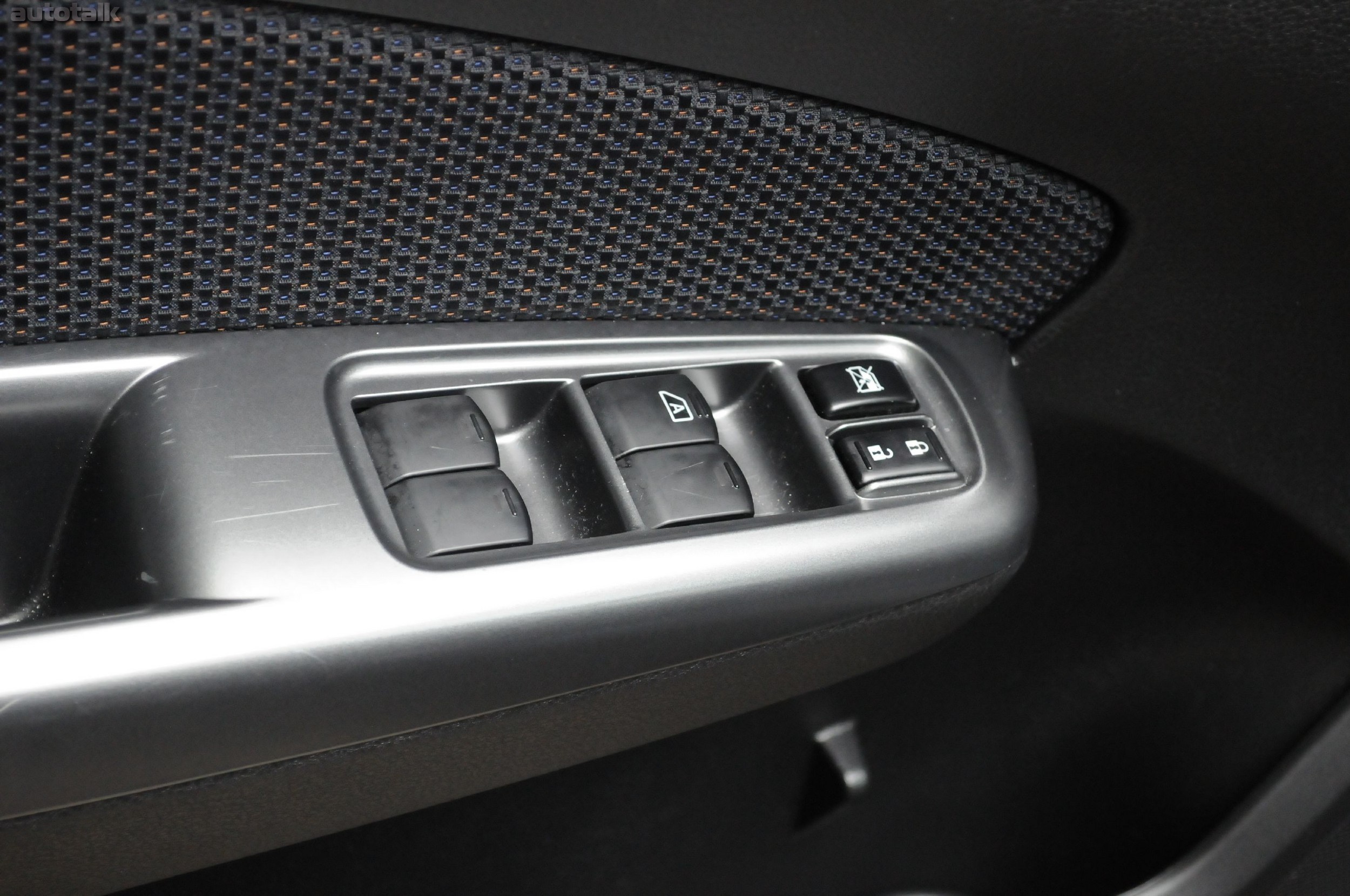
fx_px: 2585
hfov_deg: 29.3
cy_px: 448
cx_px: 675
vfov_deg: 19.7
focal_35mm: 69
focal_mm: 46
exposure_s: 1/320
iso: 2000
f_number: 5.6
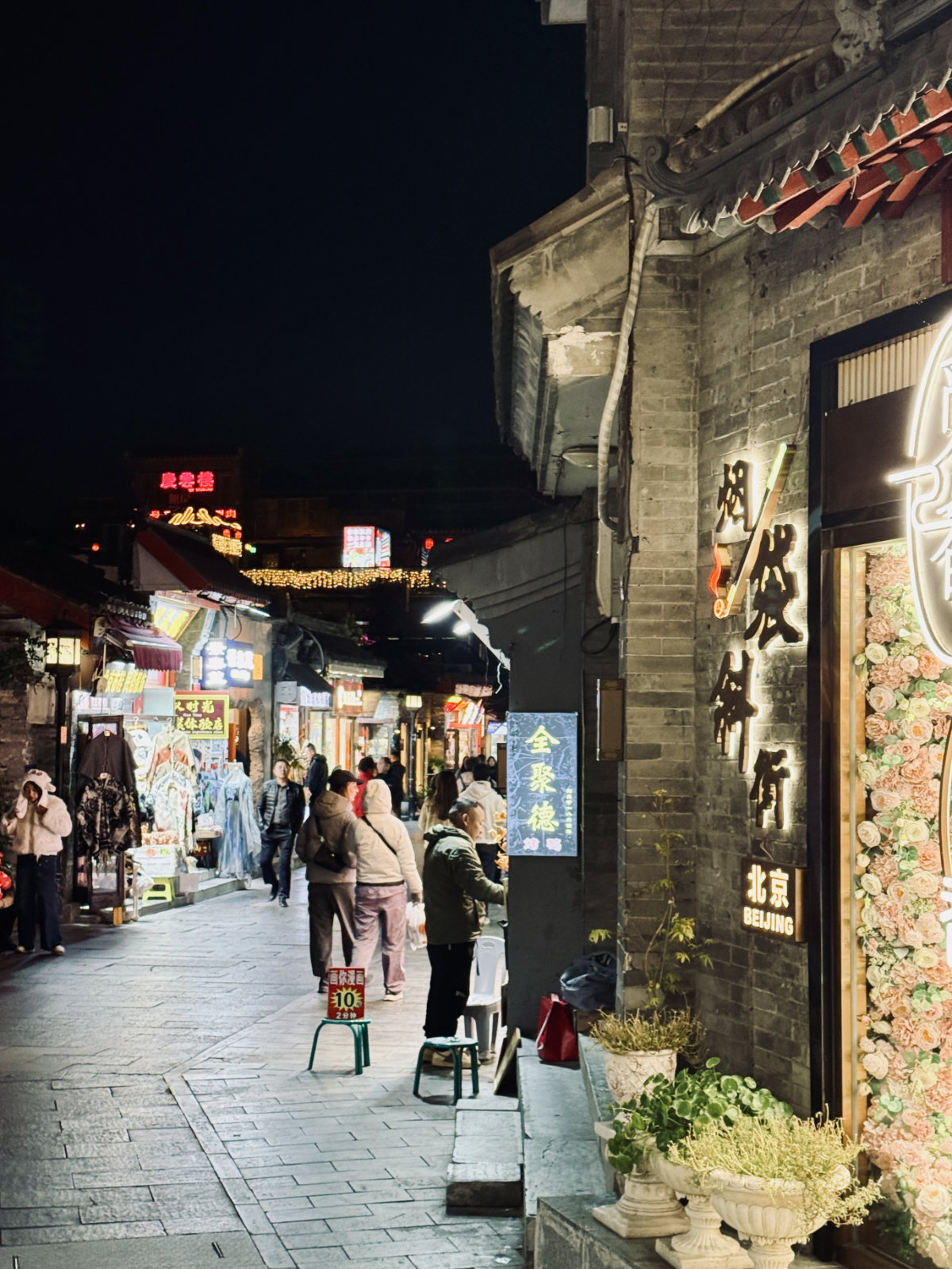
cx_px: 476
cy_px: 634
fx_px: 1760
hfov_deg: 30.3
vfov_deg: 39.7
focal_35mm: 48
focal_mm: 6.8
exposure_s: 1/33
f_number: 1.8
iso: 200
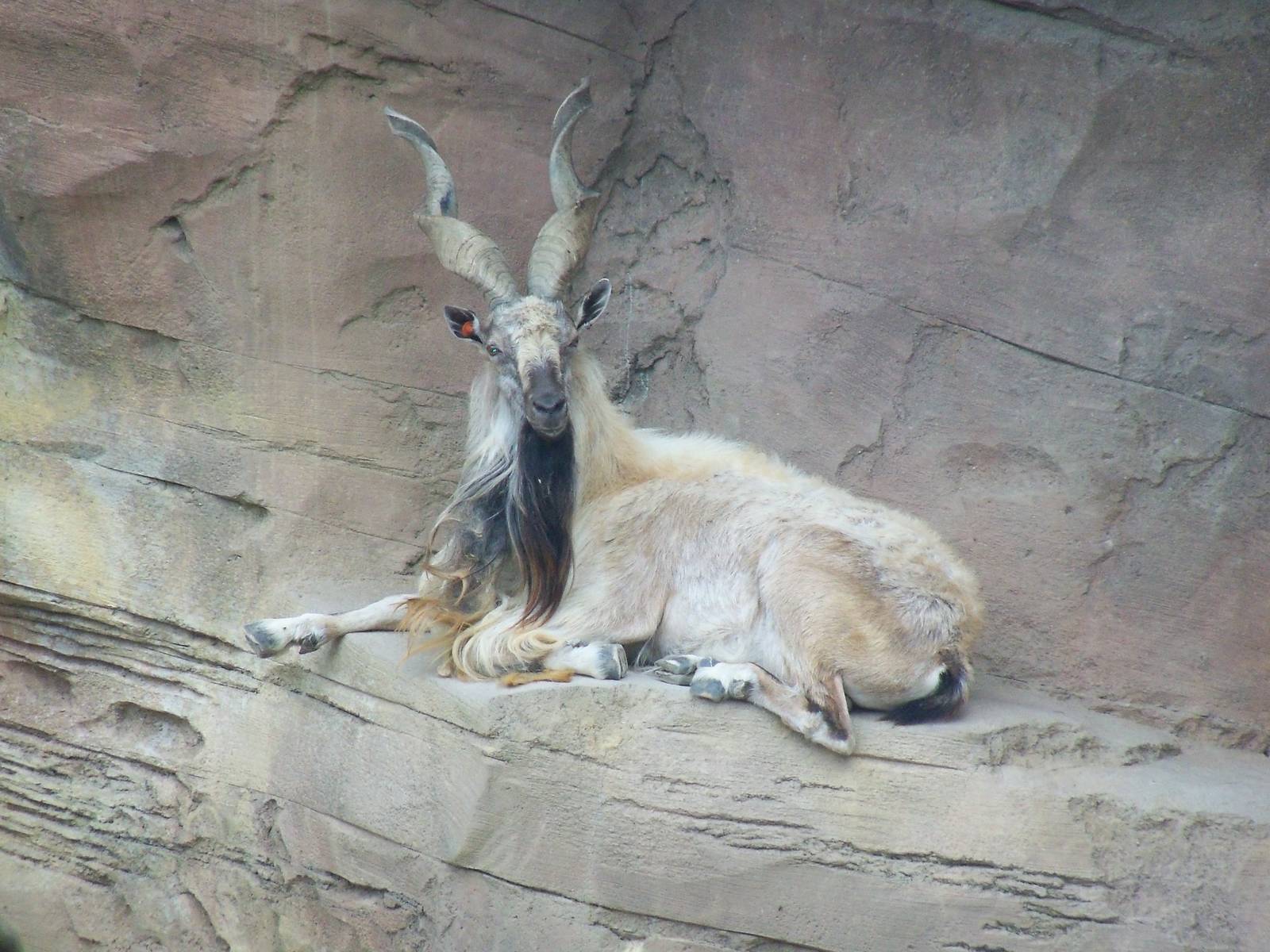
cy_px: 476
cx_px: 635
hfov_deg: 5.7
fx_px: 12841
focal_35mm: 350
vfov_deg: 4.2
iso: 400
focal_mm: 62
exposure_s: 1/640
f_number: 4.8
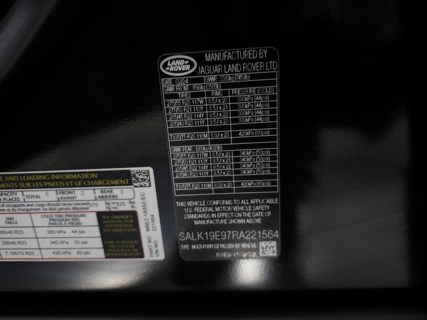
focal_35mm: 23
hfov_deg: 73.9
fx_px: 284
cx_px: 214
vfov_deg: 58.9
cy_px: 160
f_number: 1.7
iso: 160
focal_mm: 6.3
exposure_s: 1/60
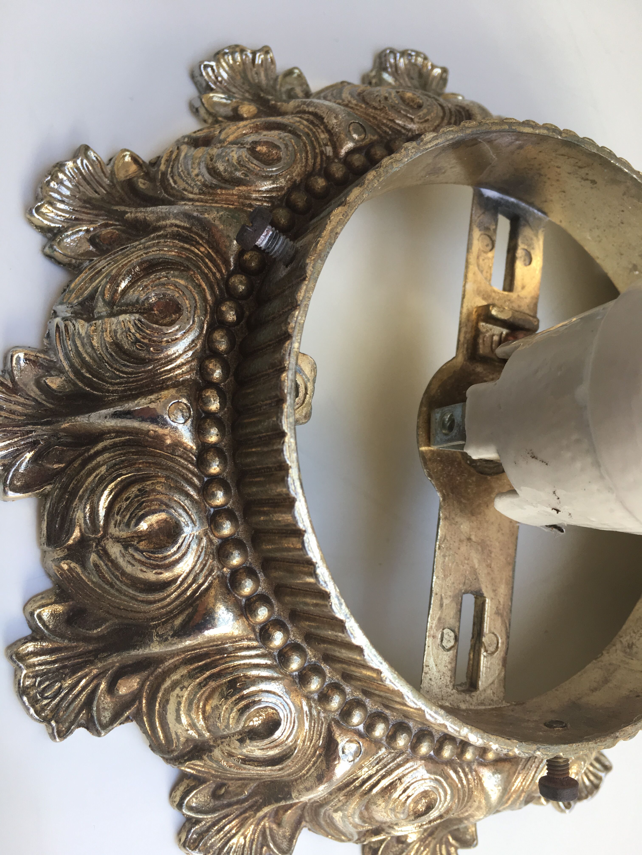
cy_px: 428
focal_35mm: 29
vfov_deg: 61.7
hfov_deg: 48.2
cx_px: 321
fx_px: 717
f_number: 2.2
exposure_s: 1/100
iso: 40
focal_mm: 4.15
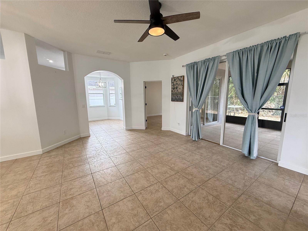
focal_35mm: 14
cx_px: 154
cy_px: 116
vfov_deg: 85.7
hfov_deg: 102.1
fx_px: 125
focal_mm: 2.22
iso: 250
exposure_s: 1/120
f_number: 2.2
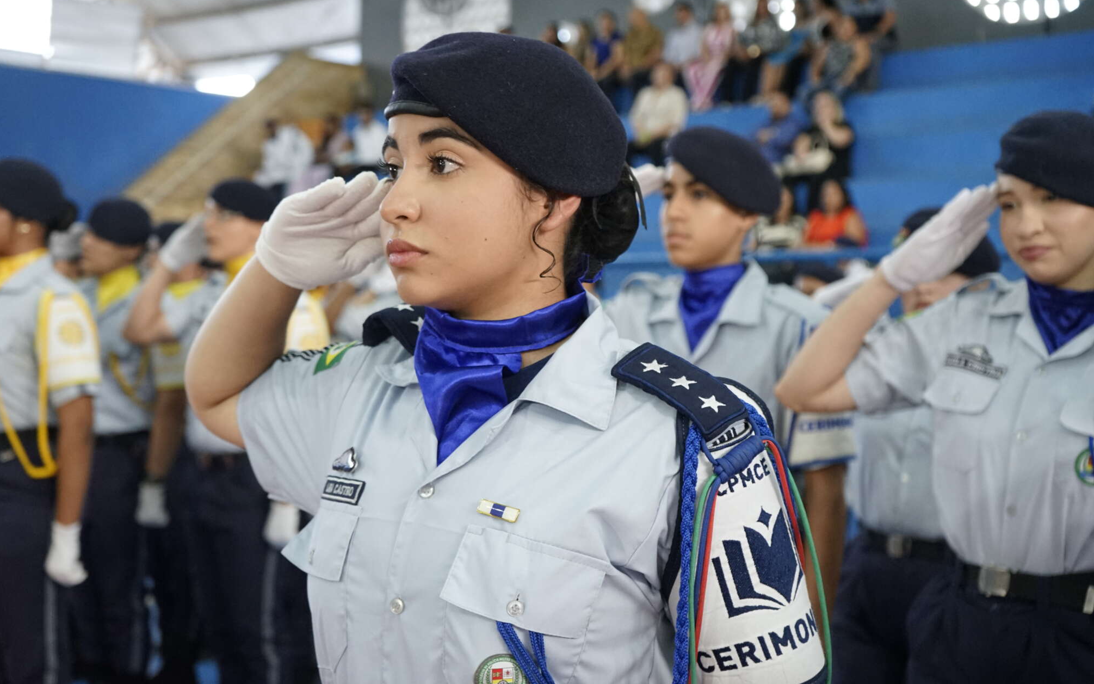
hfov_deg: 36.9
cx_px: 537
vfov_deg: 23.6
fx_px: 1640
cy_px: 342
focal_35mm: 55
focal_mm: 53
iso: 3200
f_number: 5
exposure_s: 1/100
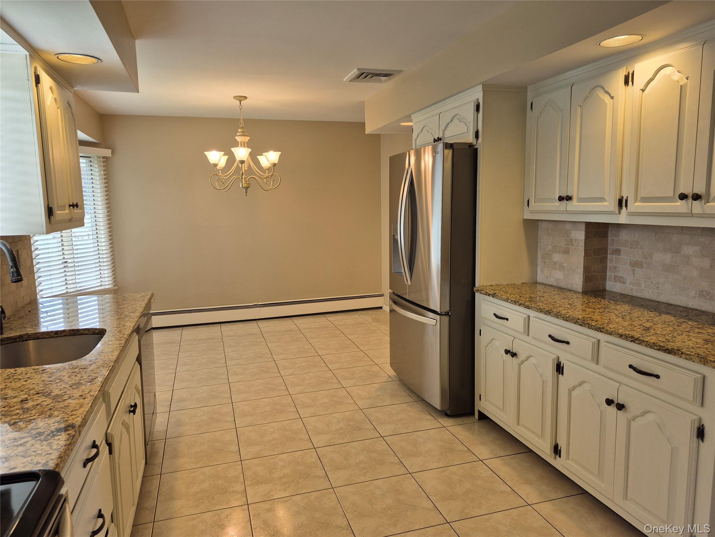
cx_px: 358
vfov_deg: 58.9
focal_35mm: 23
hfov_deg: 73.9
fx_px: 475
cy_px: 268
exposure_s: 1/120
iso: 50
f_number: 1.8
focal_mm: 5.4
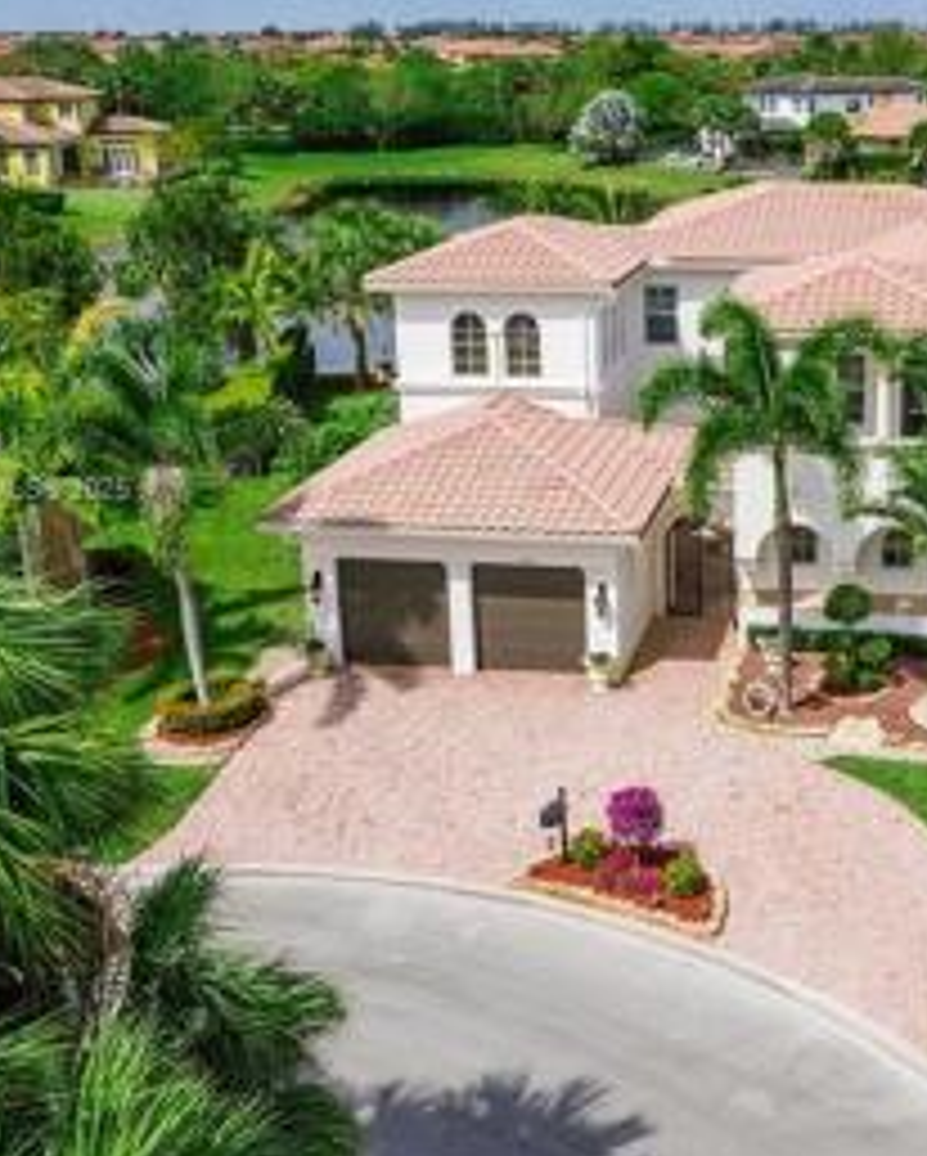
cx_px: 736
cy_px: 490
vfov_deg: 40.2
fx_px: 1576
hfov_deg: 32.0
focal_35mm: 46
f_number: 6.3
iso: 100
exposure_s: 1/800
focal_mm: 10.26
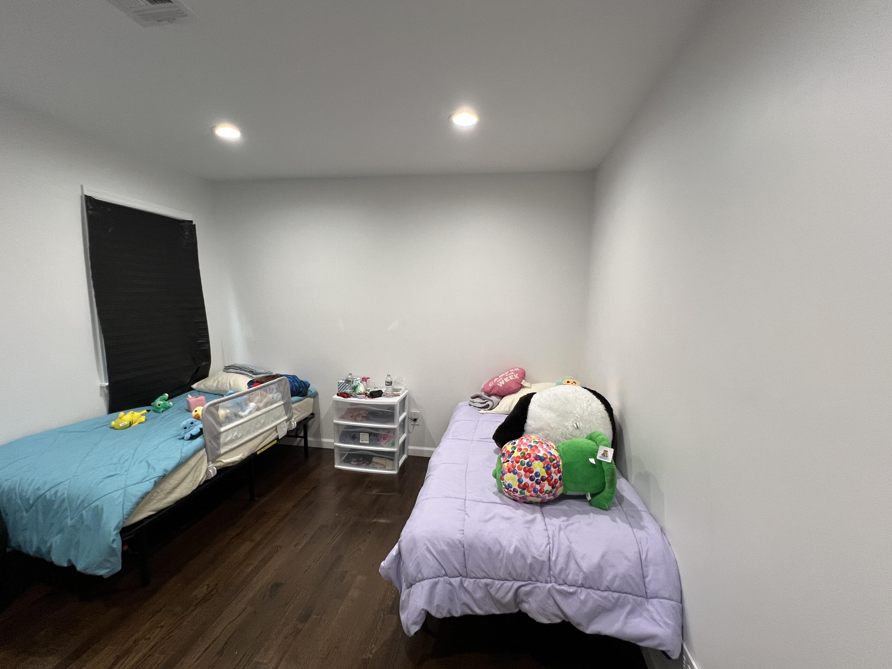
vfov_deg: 85.6
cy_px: 355
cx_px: 443
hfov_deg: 102.1
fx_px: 361
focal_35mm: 14
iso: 160
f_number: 1.8
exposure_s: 1/60
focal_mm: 1.57
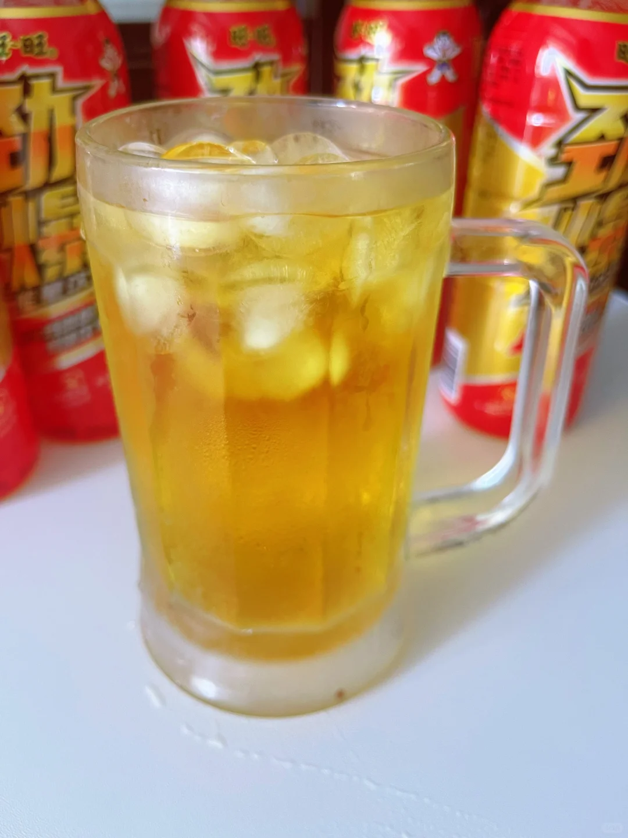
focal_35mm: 26
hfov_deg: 53.1
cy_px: 419
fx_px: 629
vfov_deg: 67.3
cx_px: 314
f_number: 1.6
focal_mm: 5.1
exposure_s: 1/94
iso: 125
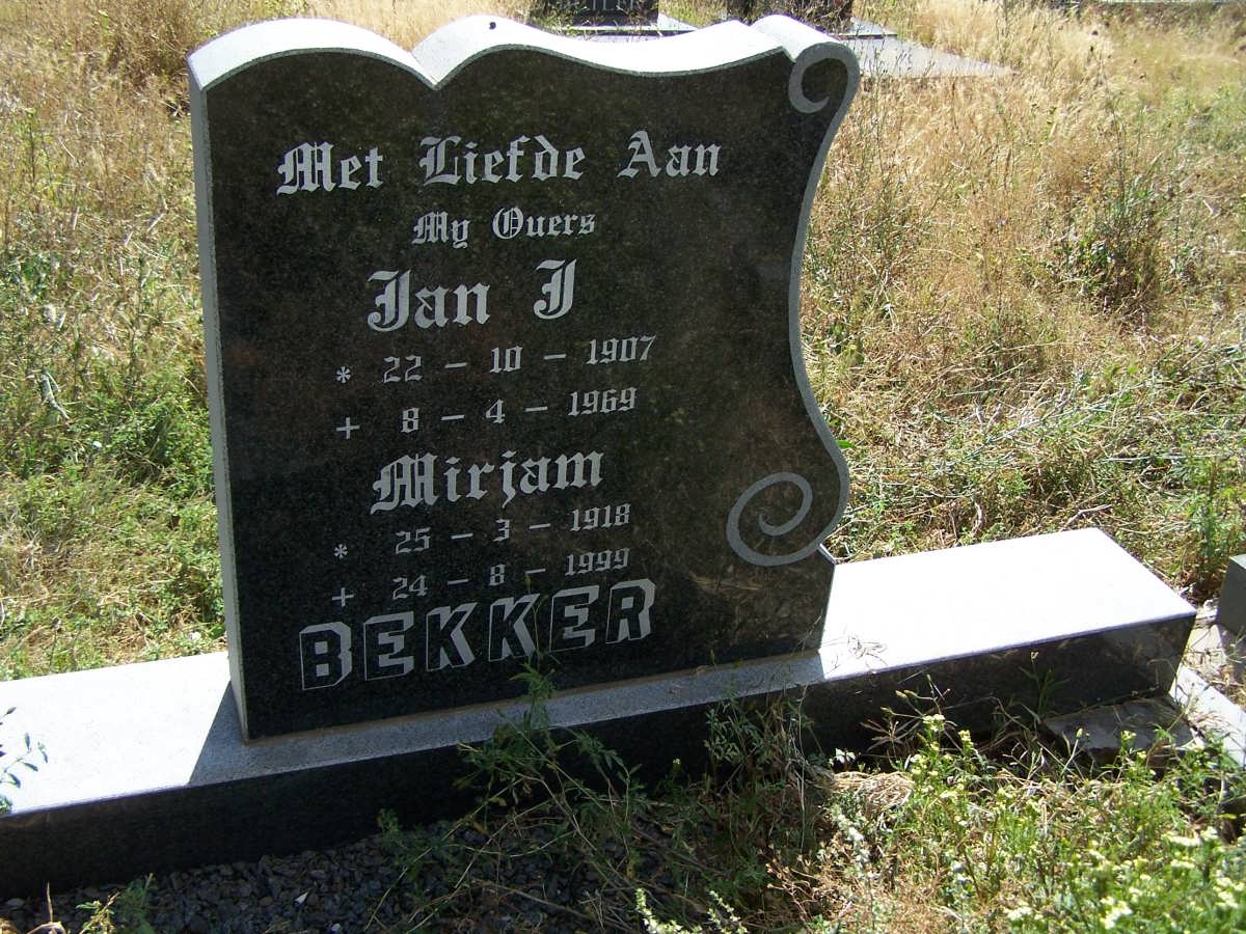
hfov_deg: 49.0
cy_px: 467
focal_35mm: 38
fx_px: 1368
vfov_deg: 37.7
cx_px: 623
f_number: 2.8
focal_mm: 6.3
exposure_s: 1/750
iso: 80
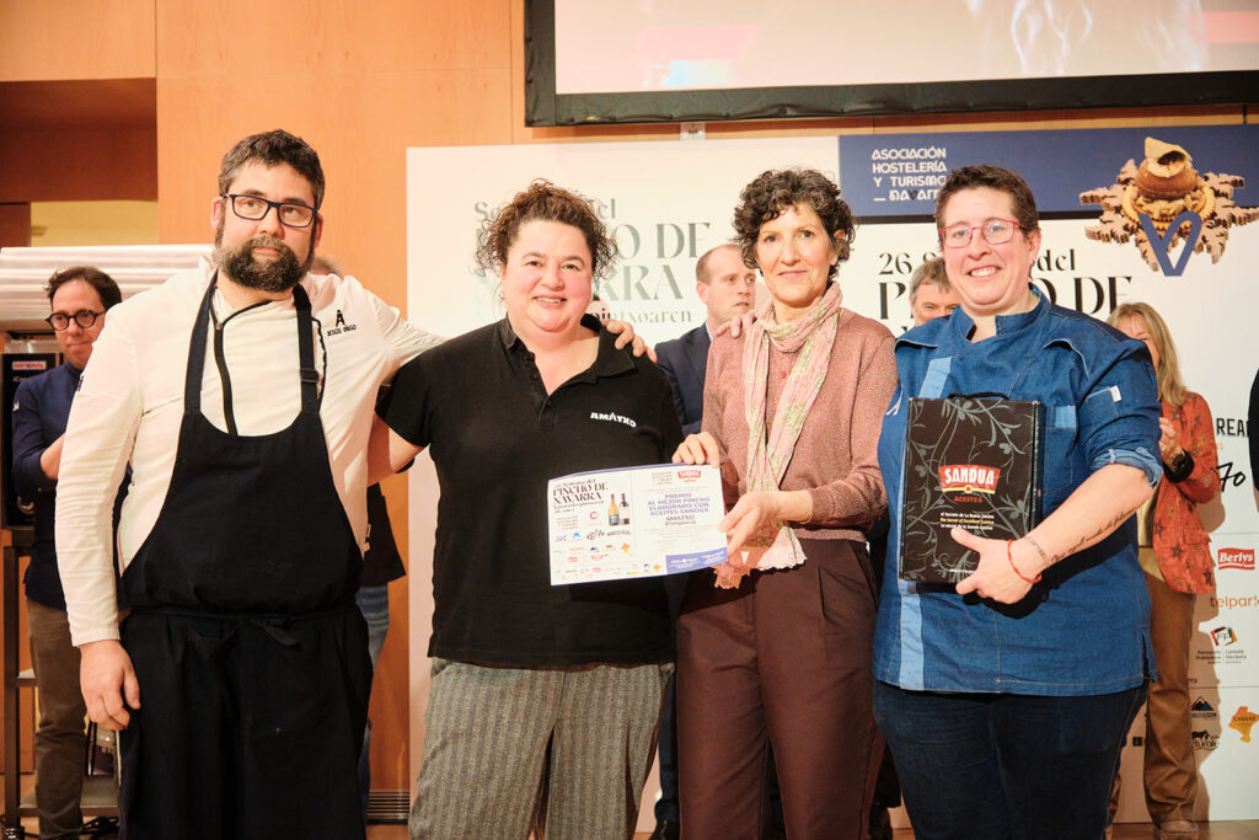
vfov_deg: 28.1
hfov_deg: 41.1
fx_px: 1679
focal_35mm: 48
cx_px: 630
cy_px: 420
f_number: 2.8
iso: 5000
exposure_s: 1/200
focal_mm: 31.9
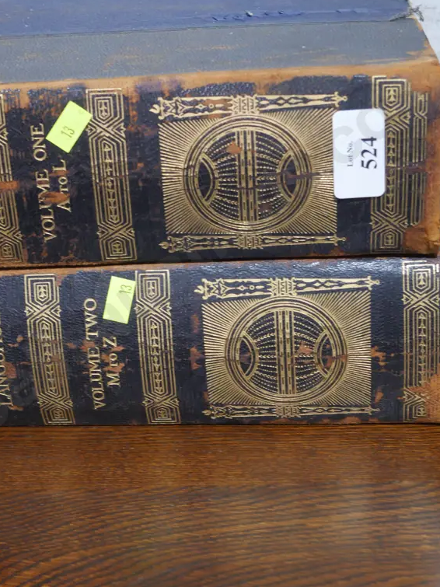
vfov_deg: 25.7
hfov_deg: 19.3
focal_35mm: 76
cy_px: 294
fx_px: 1288
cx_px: 145
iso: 1250
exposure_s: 1/60
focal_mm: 28
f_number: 5.3
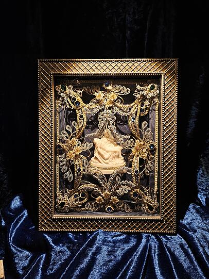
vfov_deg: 73.9
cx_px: 104
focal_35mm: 23
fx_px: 185
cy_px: 140
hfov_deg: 58.9
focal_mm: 5.4
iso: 125
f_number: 1.8
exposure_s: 1/100
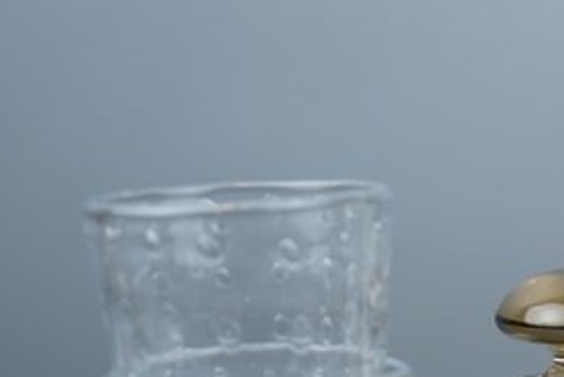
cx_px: 898
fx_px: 2445
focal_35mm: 156
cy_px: 603
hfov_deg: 12.4
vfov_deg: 8.6
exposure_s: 1/60
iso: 100
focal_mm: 48
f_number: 4.5
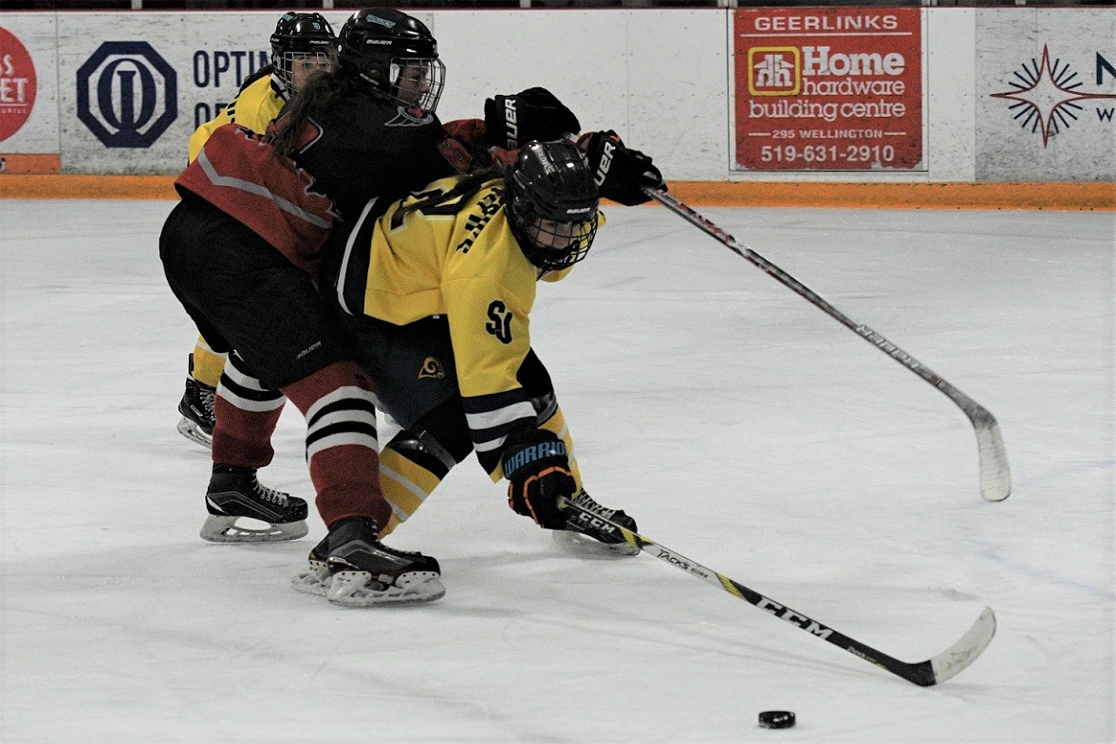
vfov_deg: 13.0
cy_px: 372
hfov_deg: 19.5
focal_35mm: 105
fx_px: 3255
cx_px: 558
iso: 4000
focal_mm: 70
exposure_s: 1/1000
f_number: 5
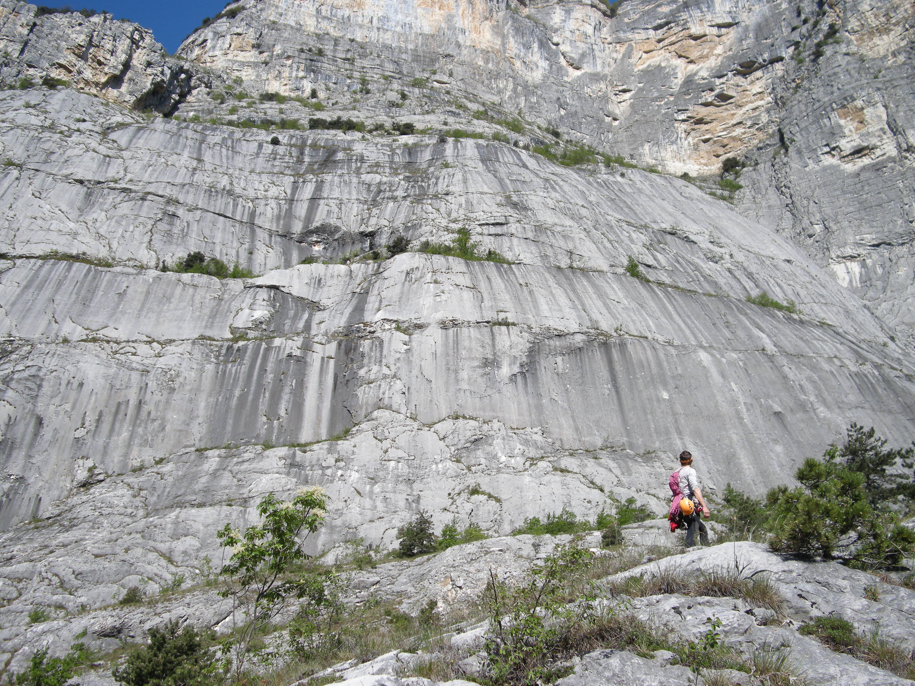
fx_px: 1004
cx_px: 469
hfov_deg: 49.0
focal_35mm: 38
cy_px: 346
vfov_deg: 37.7
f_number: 2.8
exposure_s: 1/772
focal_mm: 7.9
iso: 64
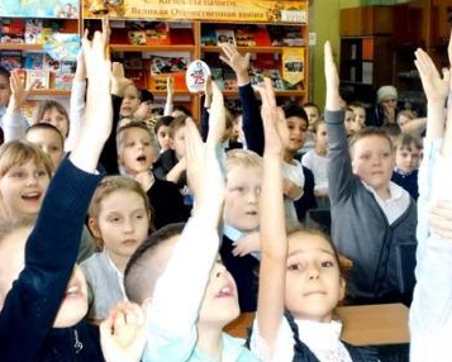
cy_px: 167
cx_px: 268
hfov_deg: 26.7
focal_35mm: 71
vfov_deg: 21.6
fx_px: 950
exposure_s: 1/30
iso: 720
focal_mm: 10.3
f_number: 4.9
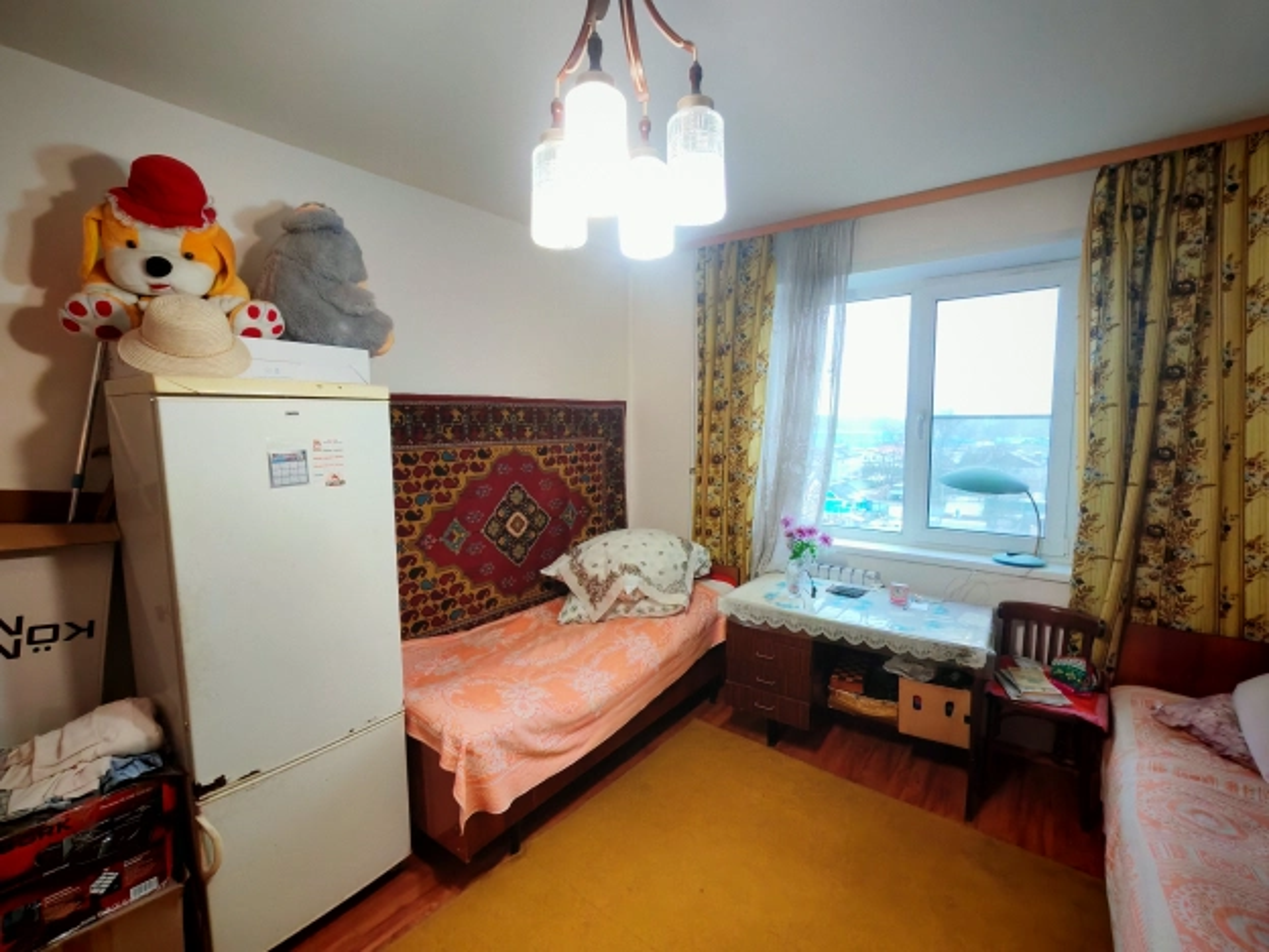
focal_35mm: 16
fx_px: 587
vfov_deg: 78.1
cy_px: 476
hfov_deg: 94.5
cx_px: 634
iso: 320
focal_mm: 1.96
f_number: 2.2
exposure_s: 1/30
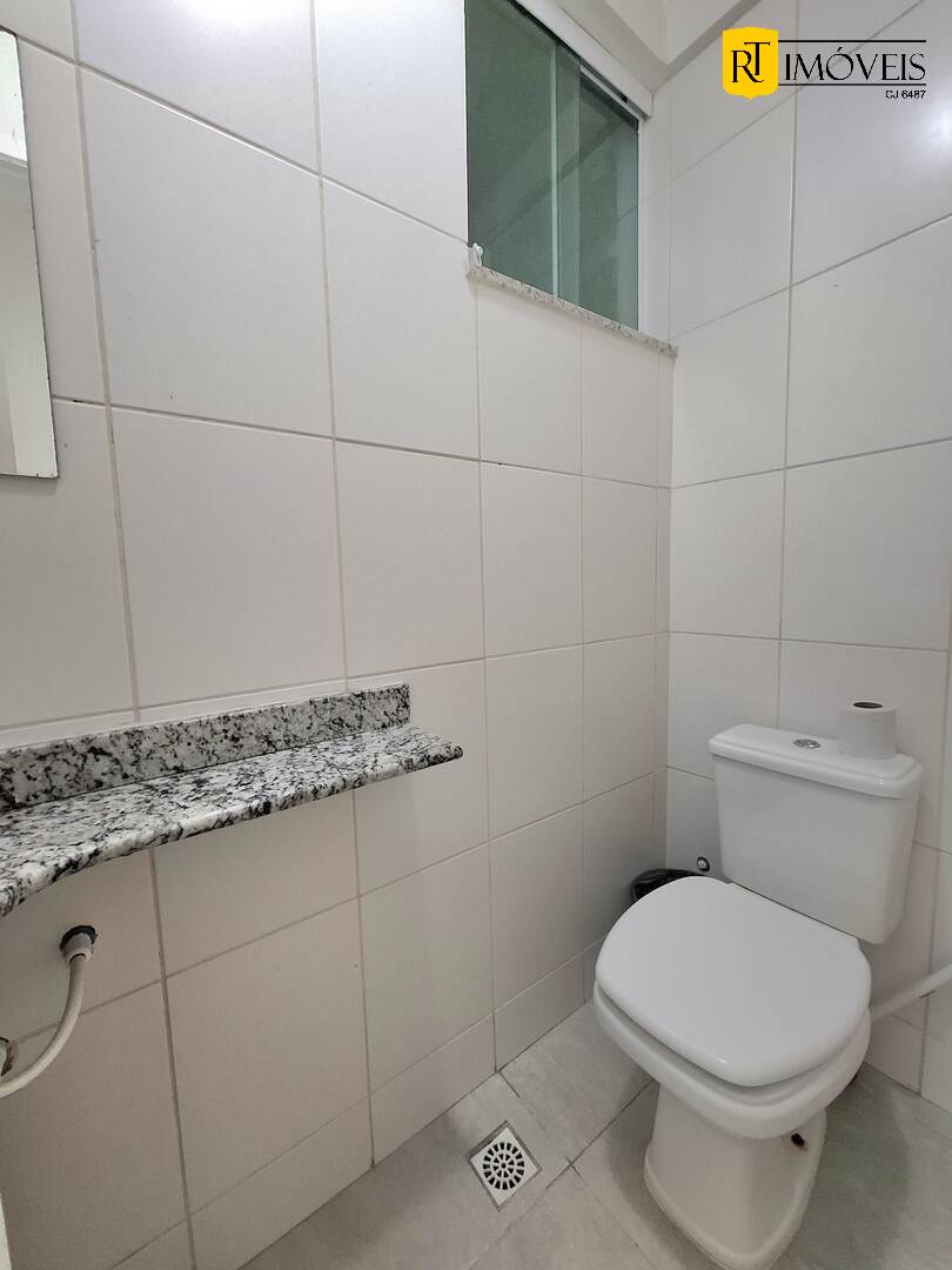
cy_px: 635
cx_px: 476
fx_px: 477
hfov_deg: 89.9
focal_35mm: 13
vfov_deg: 106.2
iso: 160
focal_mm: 1.74
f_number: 2.2
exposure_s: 1/30
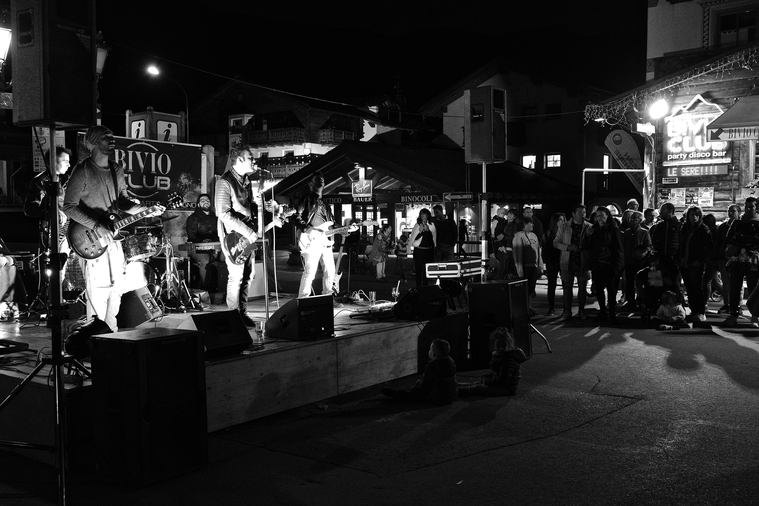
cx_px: 380
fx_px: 696
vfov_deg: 40.0
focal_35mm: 33
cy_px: 253
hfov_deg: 57.2
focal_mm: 22.3
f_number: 3.2
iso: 4000
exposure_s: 1/60
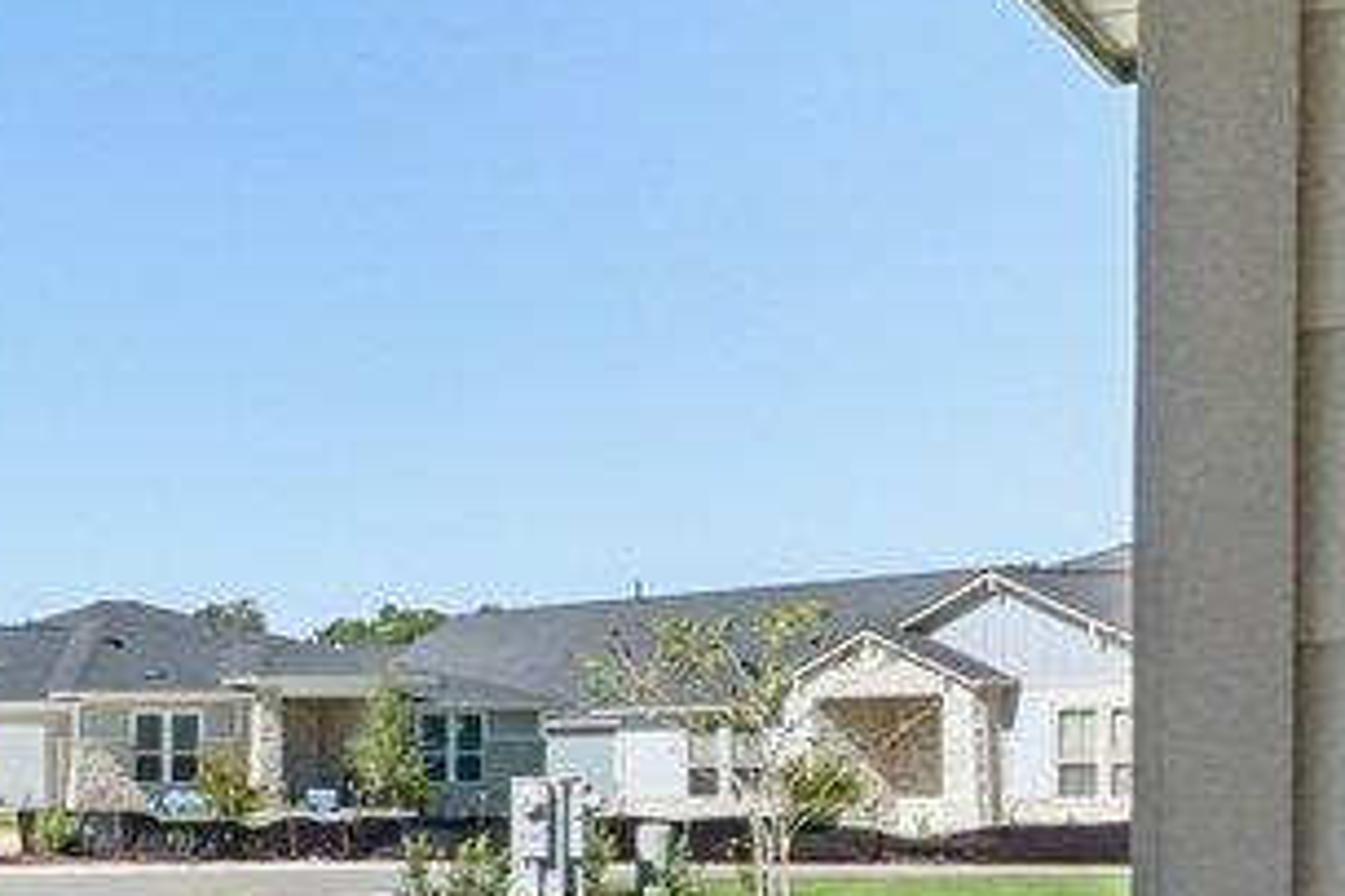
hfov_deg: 15.1
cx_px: -1689
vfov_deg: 14.5
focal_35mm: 94
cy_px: 702
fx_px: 3510
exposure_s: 1/1250
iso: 400
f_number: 8
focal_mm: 14
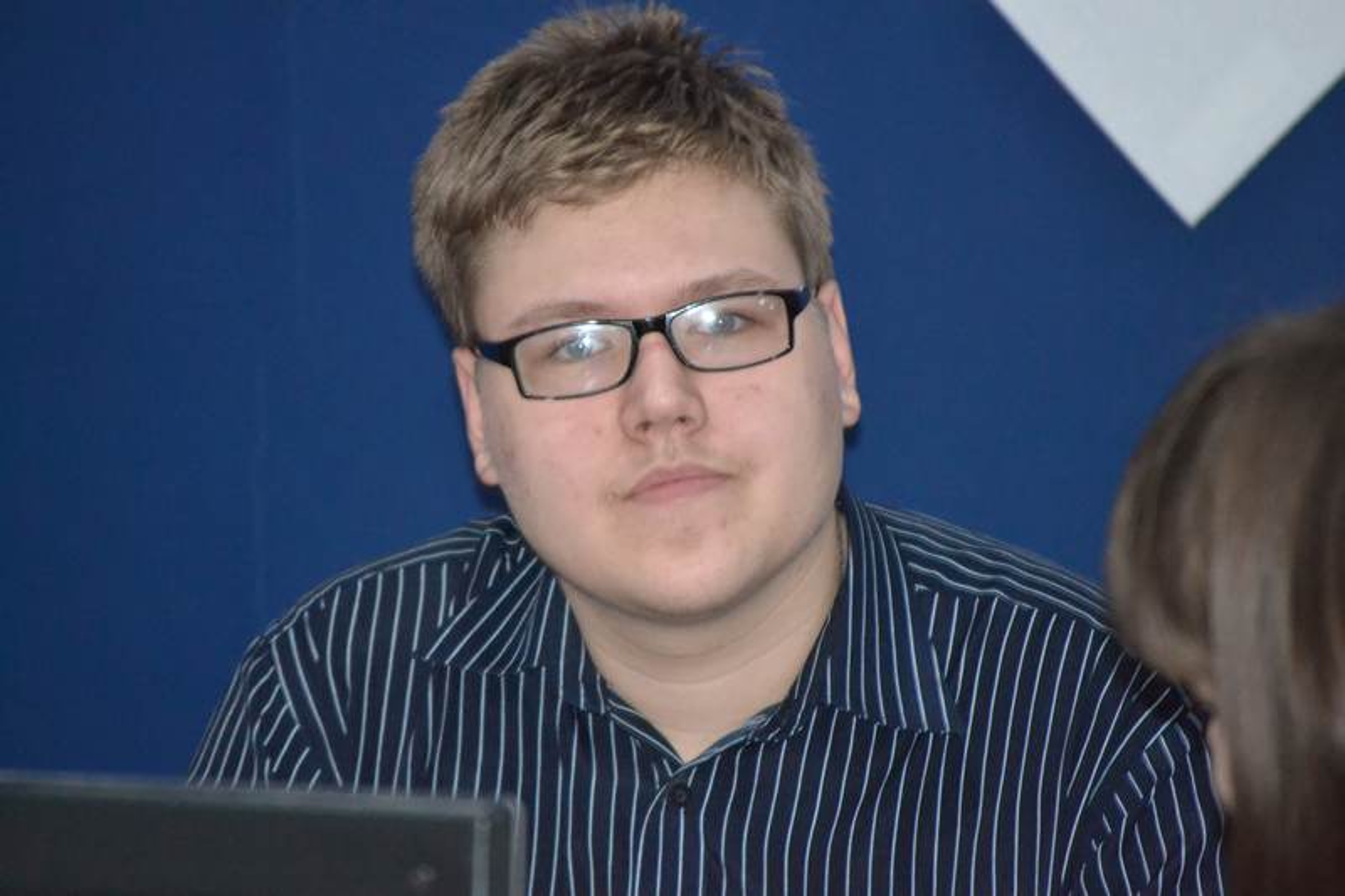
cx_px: 672
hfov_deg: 6.9
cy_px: 448
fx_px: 11205
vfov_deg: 4.6
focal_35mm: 300
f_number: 5.6
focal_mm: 200
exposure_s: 1/60
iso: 3200
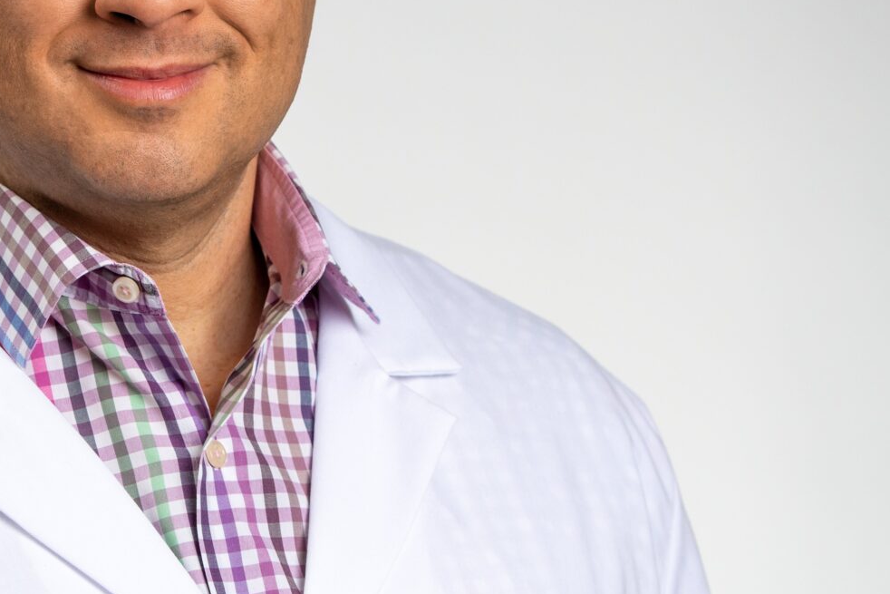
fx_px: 6577
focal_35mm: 266
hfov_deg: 7.7
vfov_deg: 5.2
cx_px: 160
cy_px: 243
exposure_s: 1/250
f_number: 5.6
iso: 200
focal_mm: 102
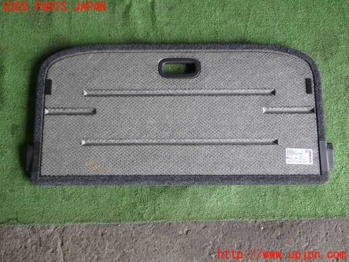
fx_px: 383
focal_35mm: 38
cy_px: 131
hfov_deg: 49.0
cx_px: 174
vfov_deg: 37.7
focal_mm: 6.83
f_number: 2.7
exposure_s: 1/40
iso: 200
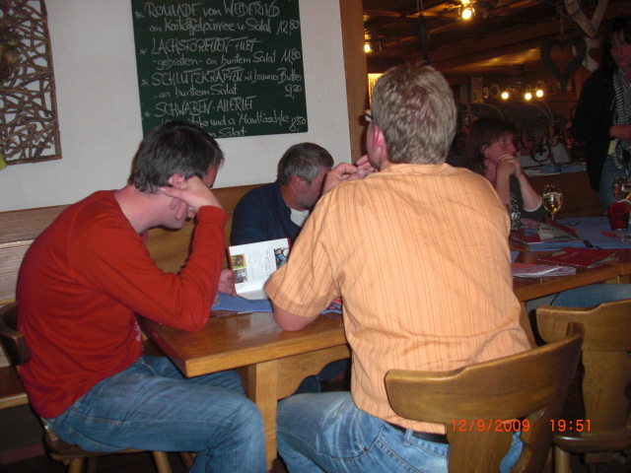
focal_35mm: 36
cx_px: 316
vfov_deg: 39.7
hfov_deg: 51.4
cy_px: 236
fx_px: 656
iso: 200
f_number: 2.8
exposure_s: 1/60
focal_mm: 6.3
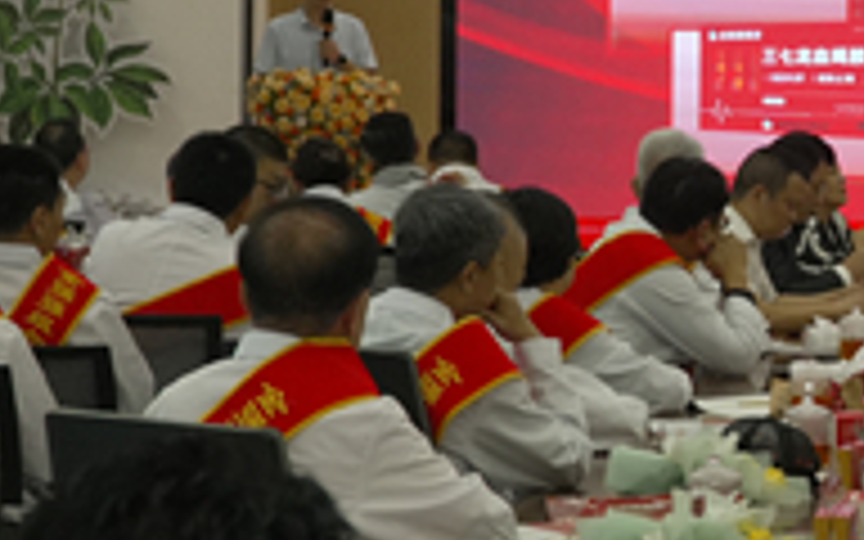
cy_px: 279
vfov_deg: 9.2
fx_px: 3367
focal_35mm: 143
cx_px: 1148
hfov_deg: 14.0
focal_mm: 30
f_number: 4
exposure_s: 1/320
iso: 2000
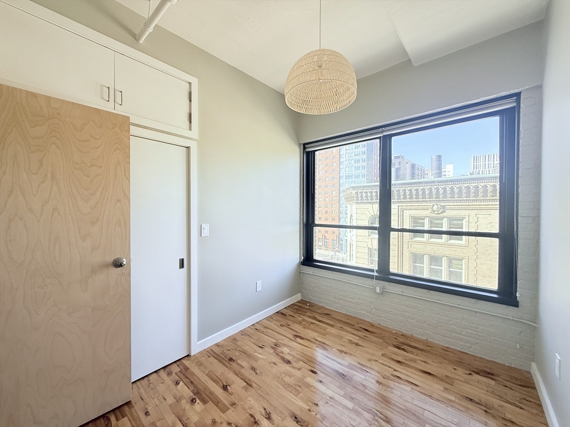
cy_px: 214
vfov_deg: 85.7
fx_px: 231
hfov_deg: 102.1
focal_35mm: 14
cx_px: 285
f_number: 2.2
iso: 64
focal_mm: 2.22
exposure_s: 1/99
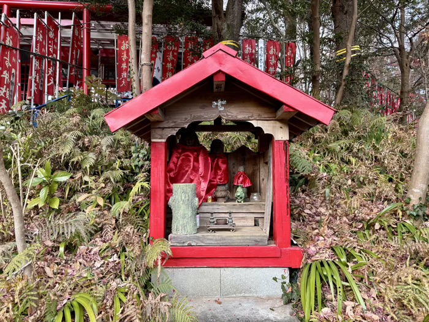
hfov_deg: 67.3
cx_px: 214
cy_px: 161
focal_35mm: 26
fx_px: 322
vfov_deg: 53.1
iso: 40
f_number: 1.6
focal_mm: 5.96
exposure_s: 1/134
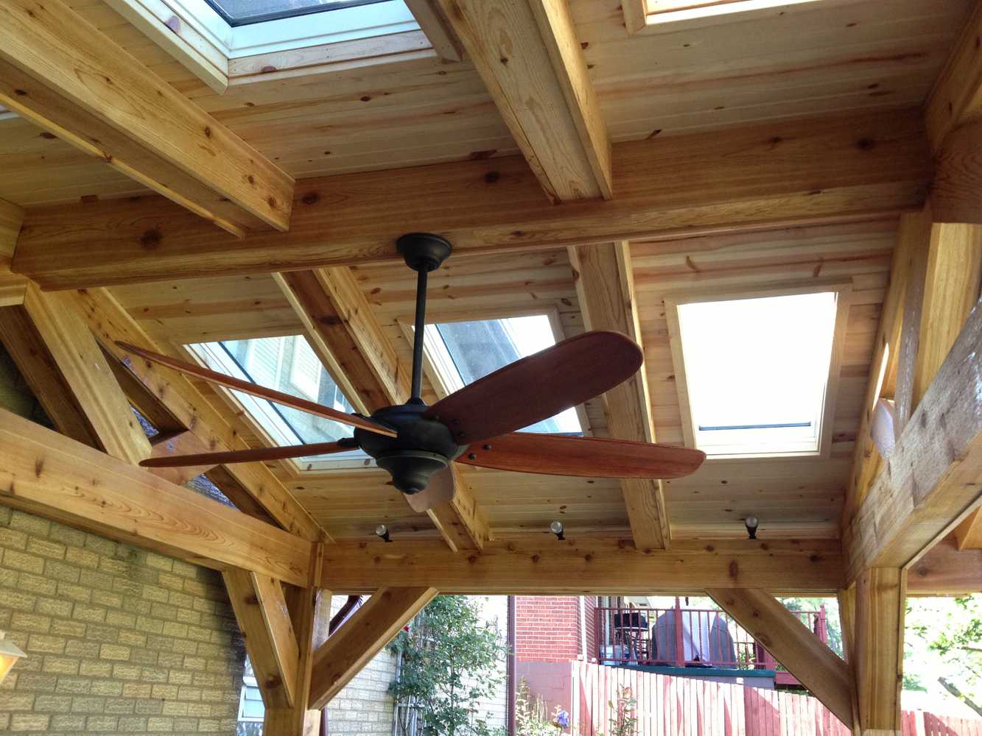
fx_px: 993
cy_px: 368
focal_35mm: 35
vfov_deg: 40.7
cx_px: 491
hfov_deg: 52.6
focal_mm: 4.28
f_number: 2.4
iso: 125
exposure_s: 1/120
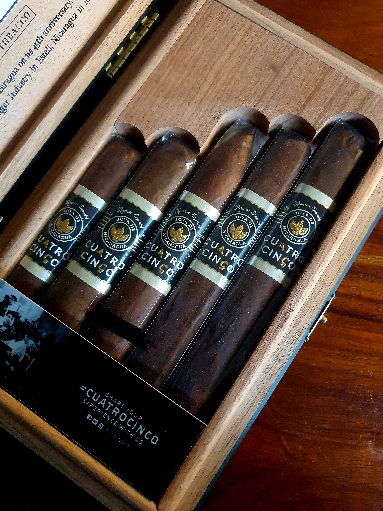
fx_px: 384
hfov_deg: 53.1
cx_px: 192
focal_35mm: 26
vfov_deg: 67.3
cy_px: 256
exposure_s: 1/33
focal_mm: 4.32
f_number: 1.5
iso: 500
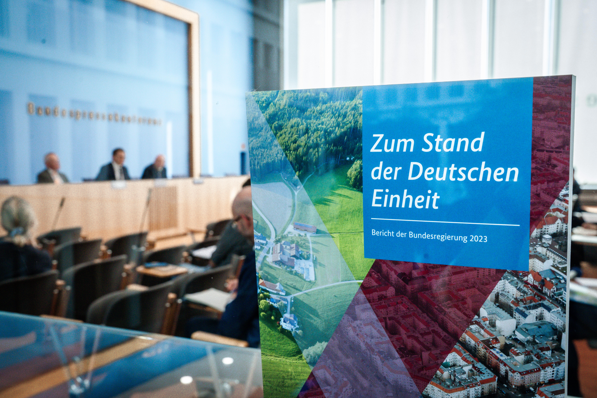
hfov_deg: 53.1
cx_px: 295
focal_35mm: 36
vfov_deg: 36.9
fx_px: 597
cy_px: 196
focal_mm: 35
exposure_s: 1/250
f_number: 11
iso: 1600
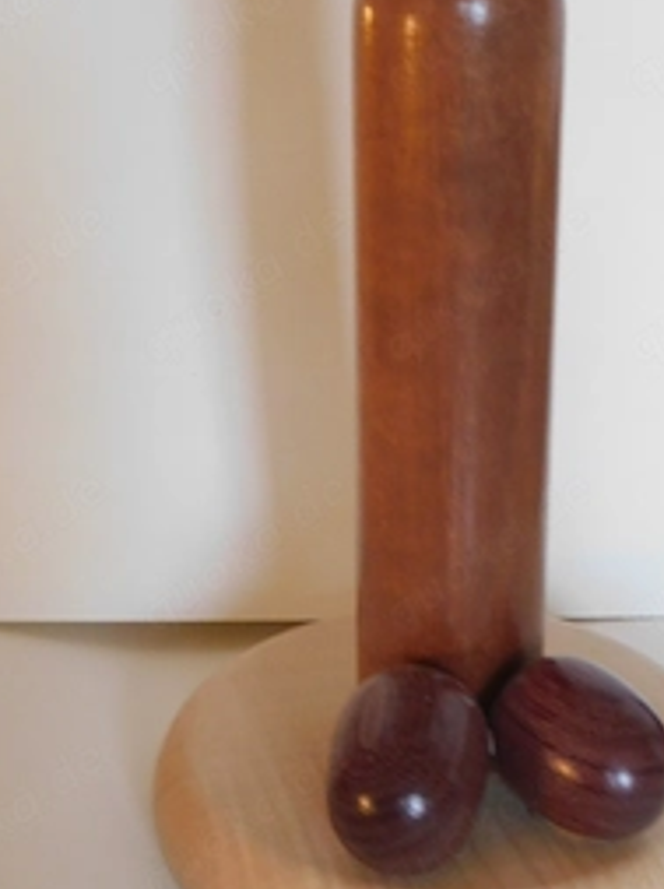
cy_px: 337
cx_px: 372
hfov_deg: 25.6
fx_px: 1462
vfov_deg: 33.7
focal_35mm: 57
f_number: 3.5
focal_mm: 6.3
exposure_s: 1/10
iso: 400
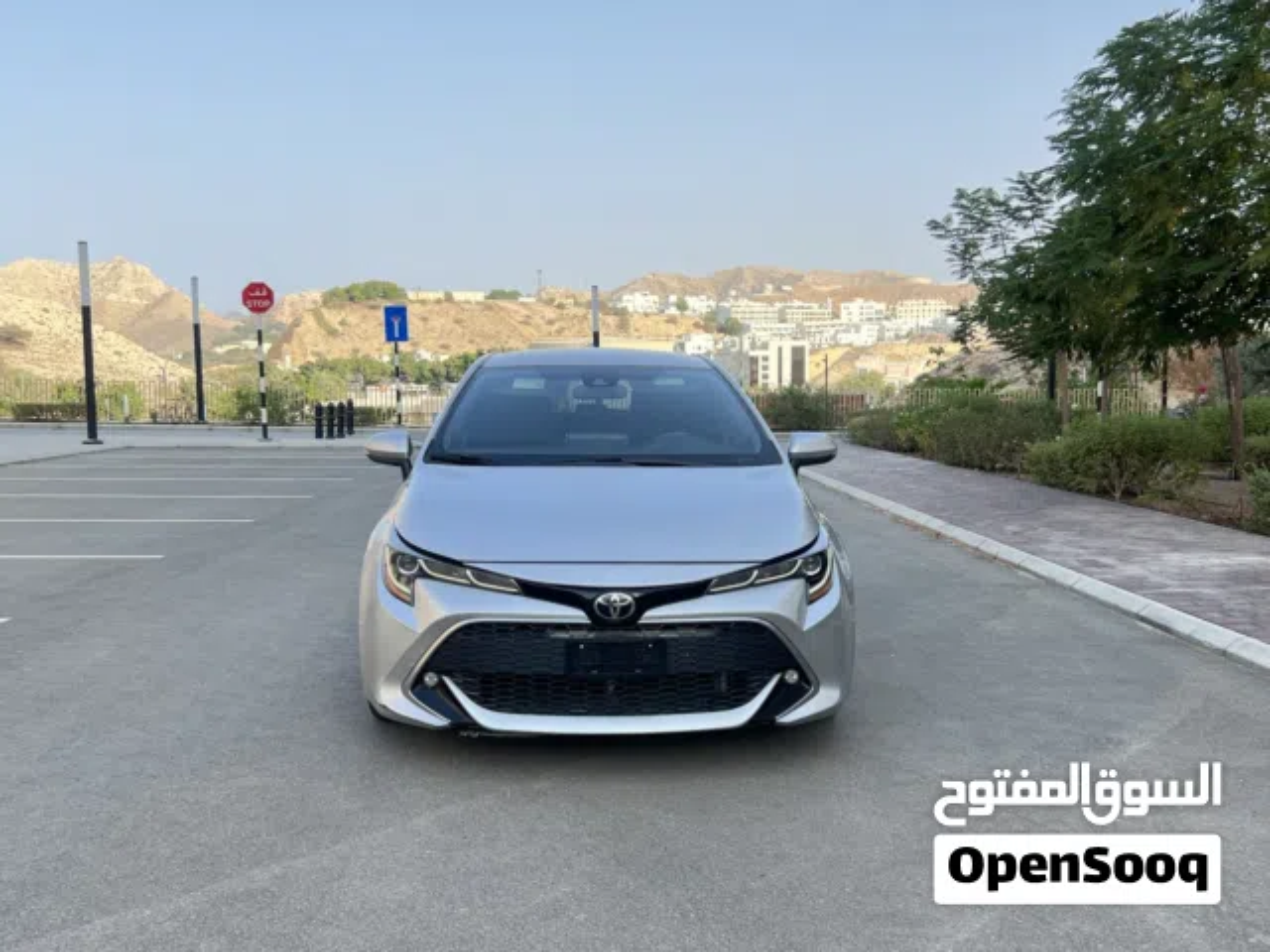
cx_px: 635
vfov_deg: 53.1
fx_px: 954
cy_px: 476
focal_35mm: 26
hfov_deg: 67.3
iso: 50
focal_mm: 5.7
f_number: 1.5
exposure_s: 1/1029
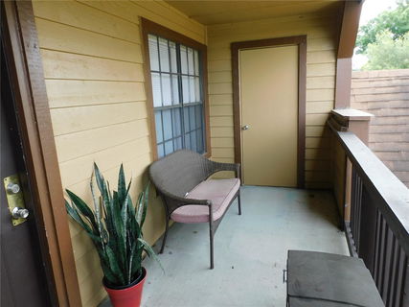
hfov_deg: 71.6
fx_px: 283
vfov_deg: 56.8
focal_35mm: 24
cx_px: 204
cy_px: 154
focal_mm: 4.3
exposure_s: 1/100
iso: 125
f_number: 3.3
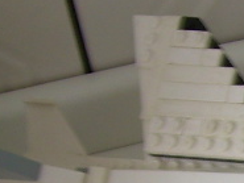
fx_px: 1481
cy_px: 301
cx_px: 594
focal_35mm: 210
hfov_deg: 8.6
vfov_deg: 6.9
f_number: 2.8
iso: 50
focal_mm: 6.3
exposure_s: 1/8
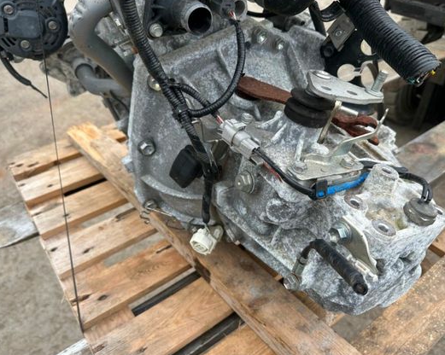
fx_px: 355
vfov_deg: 53.1
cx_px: 224
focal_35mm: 27
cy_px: 181
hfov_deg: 64.1
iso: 80
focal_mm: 6.86
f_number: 1.78
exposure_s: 1/611
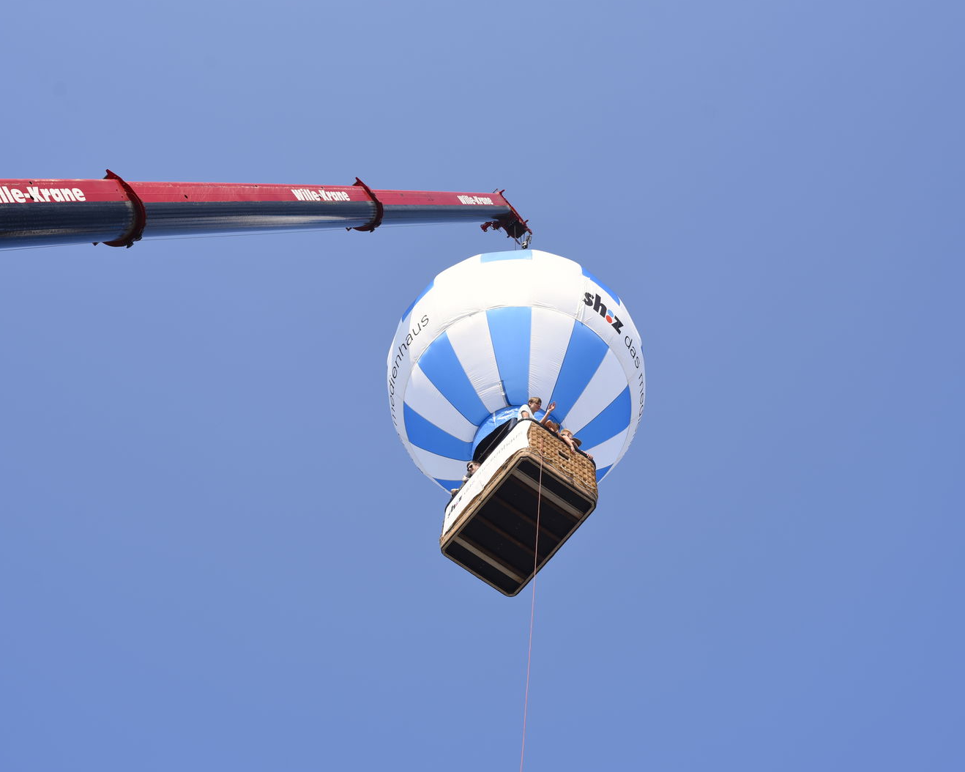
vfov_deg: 26.7
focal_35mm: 57
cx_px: 520
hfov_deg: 33.0
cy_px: 386
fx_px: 1628
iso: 100
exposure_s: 1/400
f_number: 5.6
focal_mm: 50
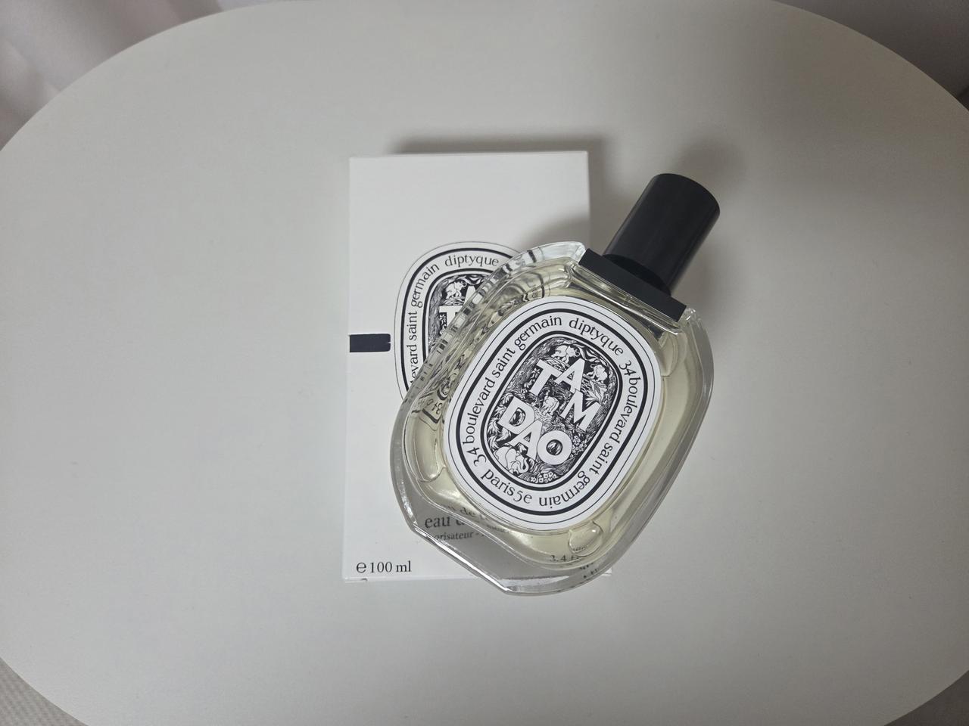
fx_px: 644
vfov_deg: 58.9
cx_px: 484
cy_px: 363
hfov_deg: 73.9
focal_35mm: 23
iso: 125
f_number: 1.8
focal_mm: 5.4
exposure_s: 1/120
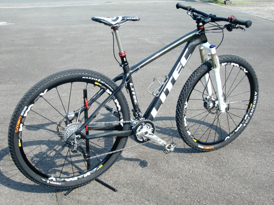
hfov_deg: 42.1
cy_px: 102
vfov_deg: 32.2
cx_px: 137
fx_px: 356
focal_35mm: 45
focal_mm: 7.95
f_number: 4.1
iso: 64
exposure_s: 1/200
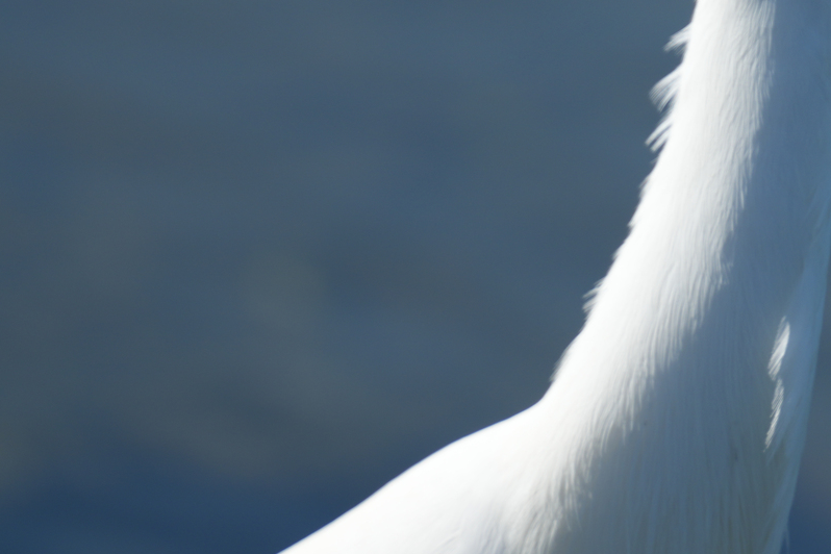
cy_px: -131
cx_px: 987
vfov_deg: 0.8
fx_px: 37484
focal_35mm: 1624
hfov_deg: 1.3
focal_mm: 600
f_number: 5.6
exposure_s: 1/500
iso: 160
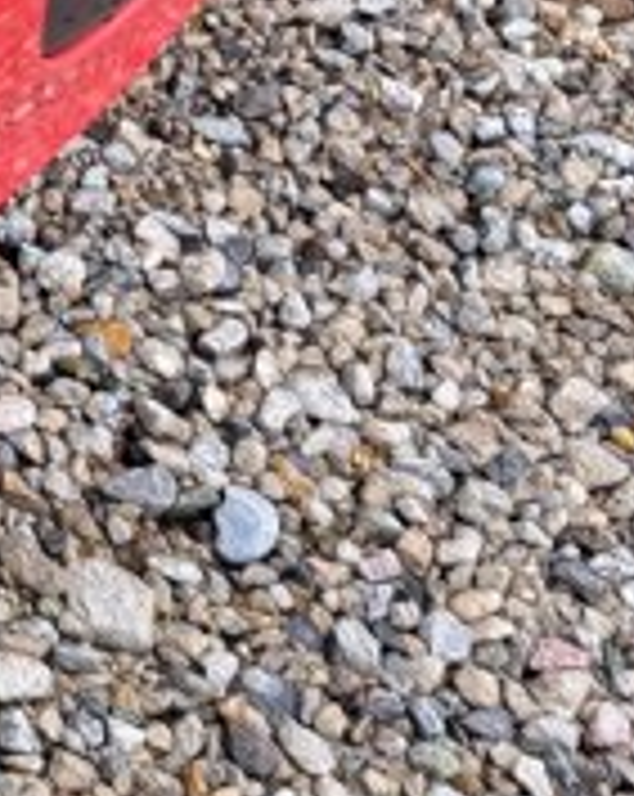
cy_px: 40
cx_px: -1021
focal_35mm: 106
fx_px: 2493
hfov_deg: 11.3
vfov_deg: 17.8
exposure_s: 1/123
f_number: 1.8
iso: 50
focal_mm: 5.23
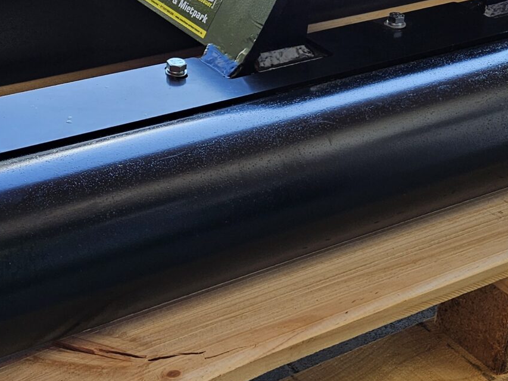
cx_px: 258
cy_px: 176
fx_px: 1013
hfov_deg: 28.2
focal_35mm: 69
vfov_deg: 21.3
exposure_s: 1/263
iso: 25
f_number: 1.8
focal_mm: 5.4
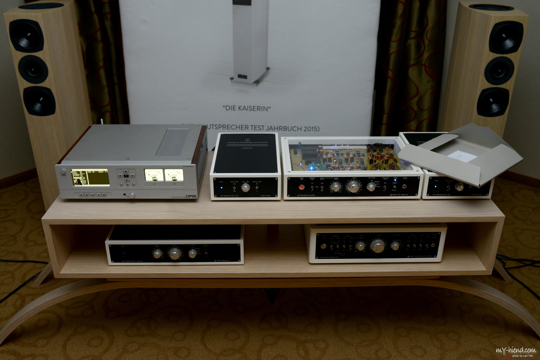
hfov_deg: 54.4
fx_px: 525
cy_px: 180
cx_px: 270
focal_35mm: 35
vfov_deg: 37.9
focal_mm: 35
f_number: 6.3
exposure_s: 1/60
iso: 640
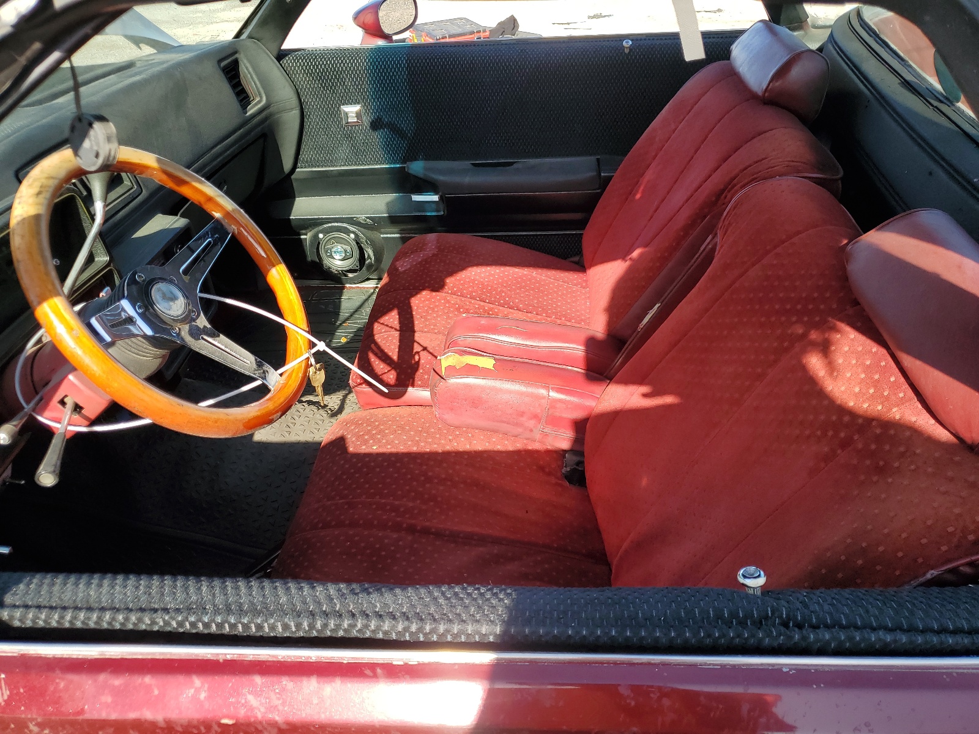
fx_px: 735
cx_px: 490
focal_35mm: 26
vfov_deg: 53.1
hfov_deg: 67.3
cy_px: 367
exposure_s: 1/909
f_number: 1.5
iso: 50
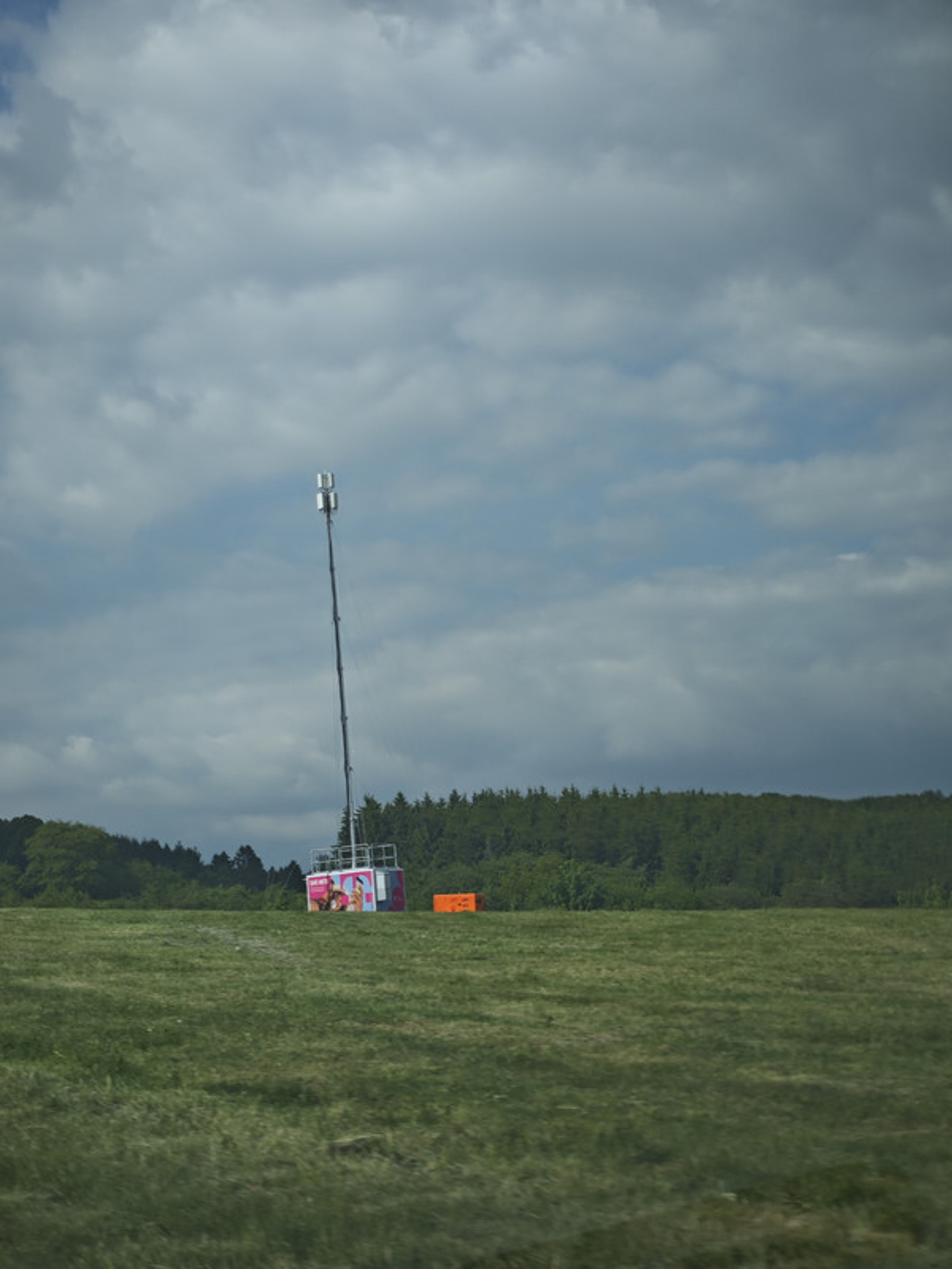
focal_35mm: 75
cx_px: 476
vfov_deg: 26.0
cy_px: 634
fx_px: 2750
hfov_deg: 19.6
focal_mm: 10
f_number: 2
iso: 50
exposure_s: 1/560
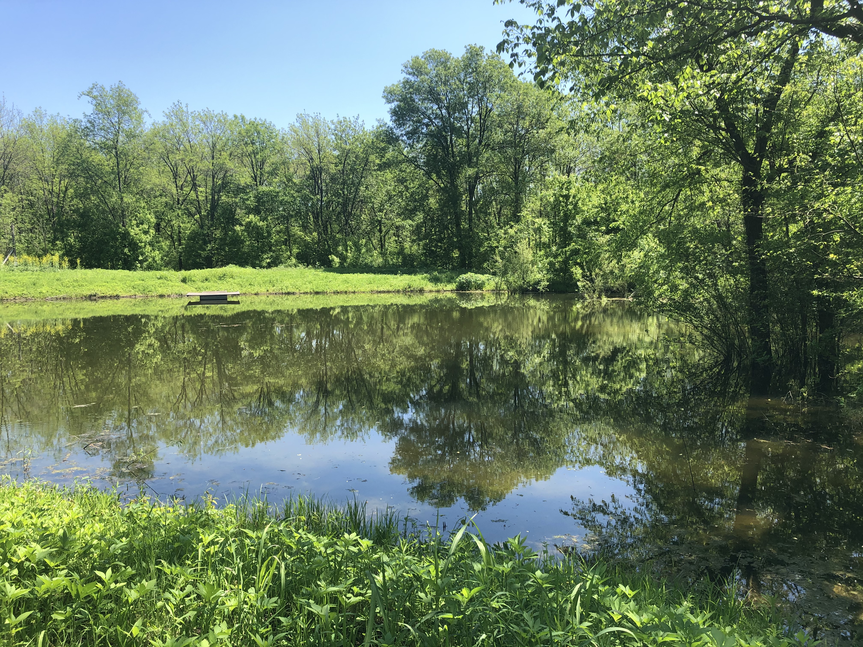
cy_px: 324
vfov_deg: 49.7
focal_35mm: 28
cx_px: 432
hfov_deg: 63.4
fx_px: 698
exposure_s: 1/738
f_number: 1.8
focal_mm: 4
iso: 20
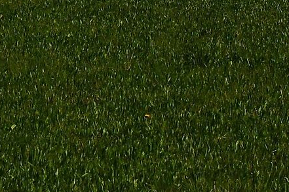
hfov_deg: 3.1
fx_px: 5236
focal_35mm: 653
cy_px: -284
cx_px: -195
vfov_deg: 2.1
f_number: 8
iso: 250
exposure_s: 1/800
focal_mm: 80
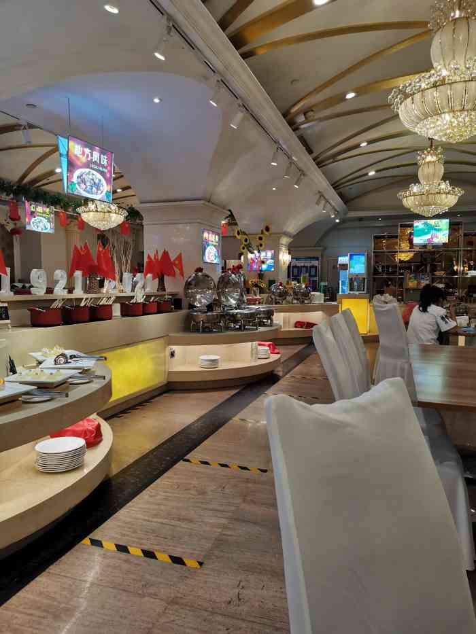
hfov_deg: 53.1
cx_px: 238
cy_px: 317
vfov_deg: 67.3
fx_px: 477
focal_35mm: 26
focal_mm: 4.75
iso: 160
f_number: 1.8
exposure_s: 1/100
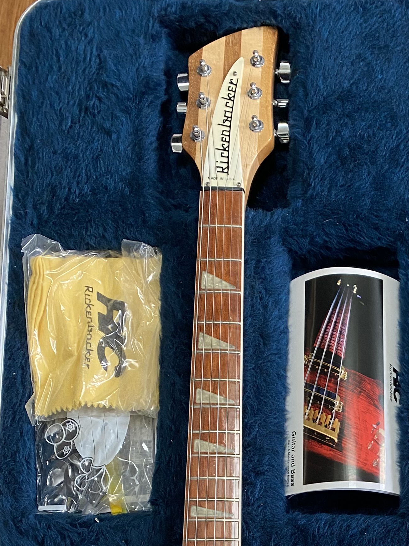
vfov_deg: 29.3
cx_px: 446
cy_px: 589
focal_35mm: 60
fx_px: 945
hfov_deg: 23.0
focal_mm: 4.25
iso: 100
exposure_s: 1/50
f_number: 1.8
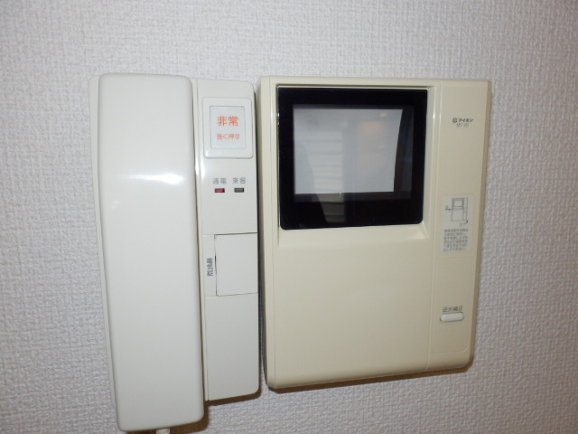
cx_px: 289
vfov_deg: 56.8
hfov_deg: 71.6
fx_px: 401
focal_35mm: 24
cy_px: 217
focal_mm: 4.2
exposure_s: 1/30
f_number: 7.9
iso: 400
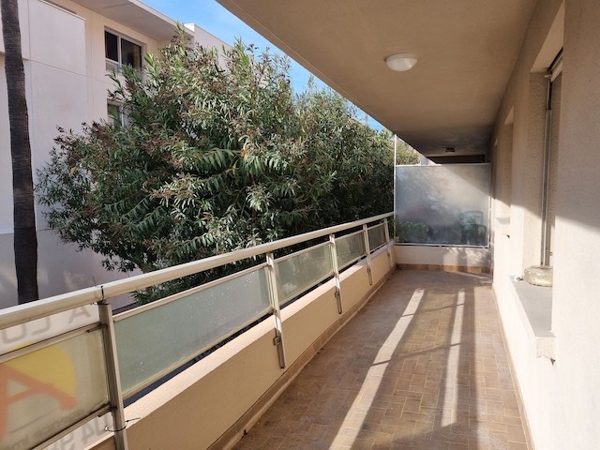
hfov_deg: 67.3
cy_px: 225
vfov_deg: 53.1
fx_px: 451
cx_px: 300
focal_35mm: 26
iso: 50
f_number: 1.8
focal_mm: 5.4
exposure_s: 1/1420
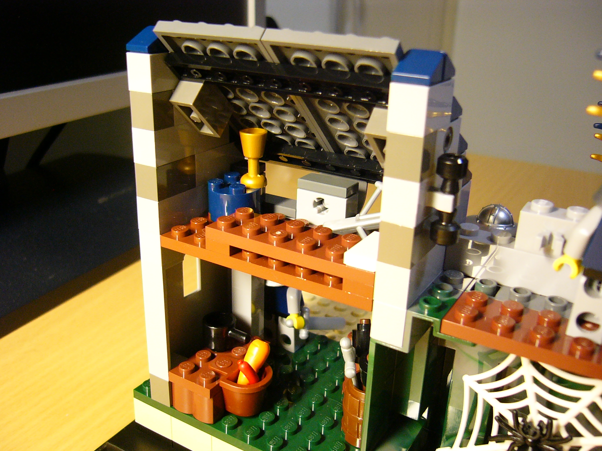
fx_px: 609
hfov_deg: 52.6
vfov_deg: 40.7
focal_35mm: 35
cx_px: 301
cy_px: 226
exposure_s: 1/20
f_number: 2.8
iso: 200
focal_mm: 5.8
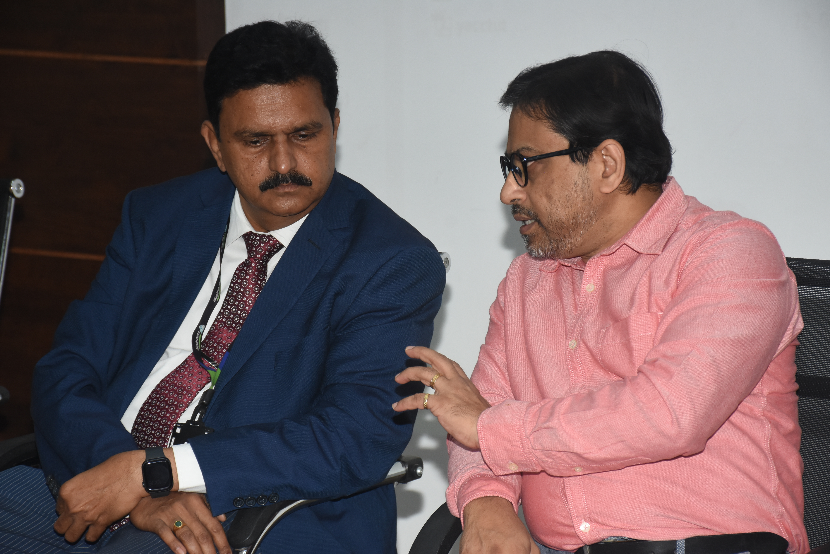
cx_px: 415
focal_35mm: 135
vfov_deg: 10.2
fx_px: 3113
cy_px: 277
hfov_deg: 15.2
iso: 800
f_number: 8
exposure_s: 1/250
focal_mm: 90
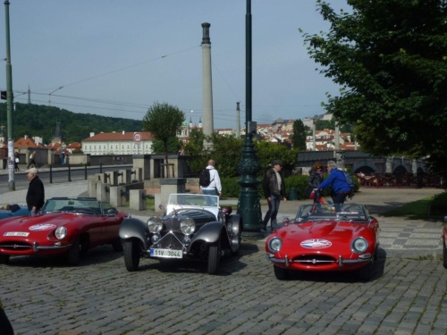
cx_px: 224
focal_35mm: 45
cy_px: 168
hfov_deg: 42.1
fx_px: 581
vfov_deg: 32.2
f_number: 4
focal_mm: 8
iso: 100
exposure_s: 1/1600
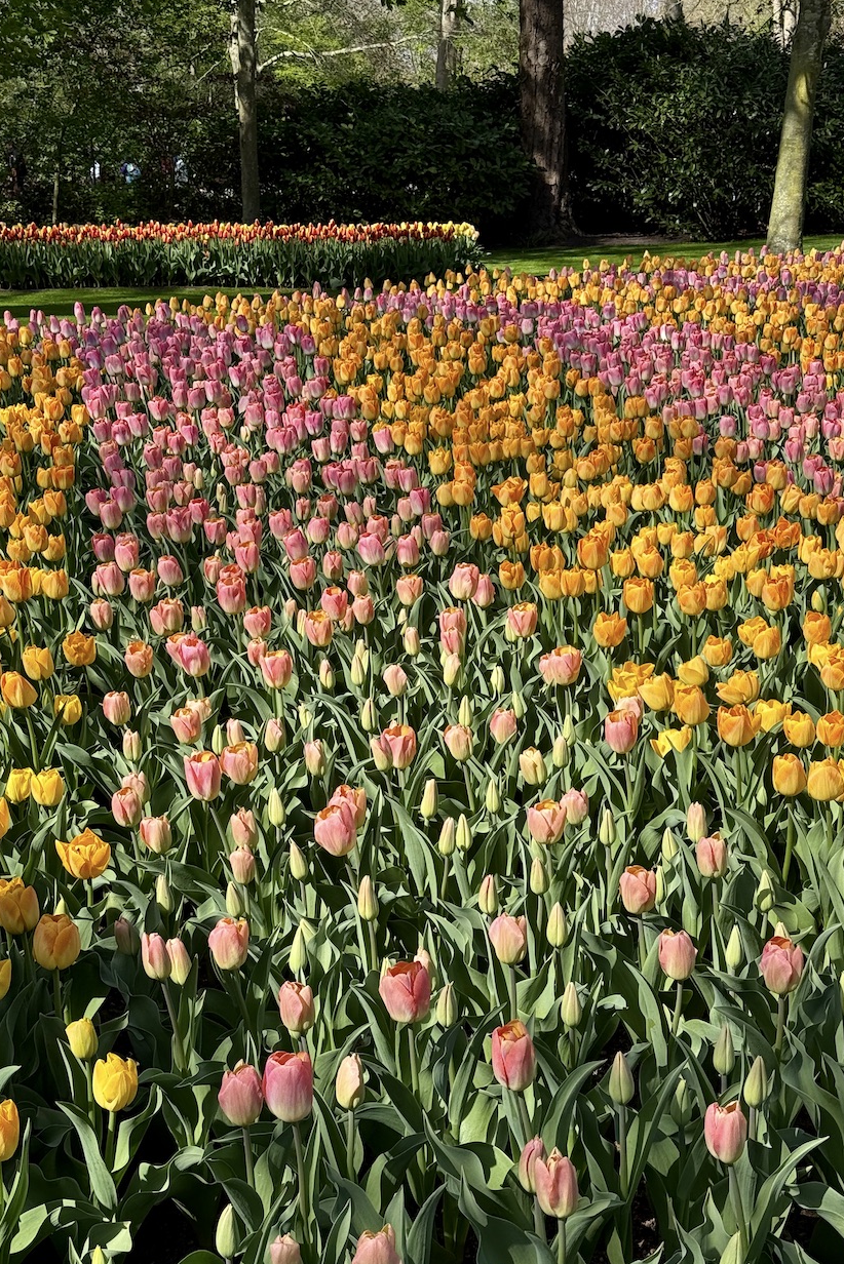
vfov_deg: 36.9
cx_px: 445
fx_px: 1898
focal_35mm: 54
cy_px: 658
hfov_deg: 25.1
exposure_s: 1/2577
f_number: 1.78
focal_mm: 6.76
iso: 80
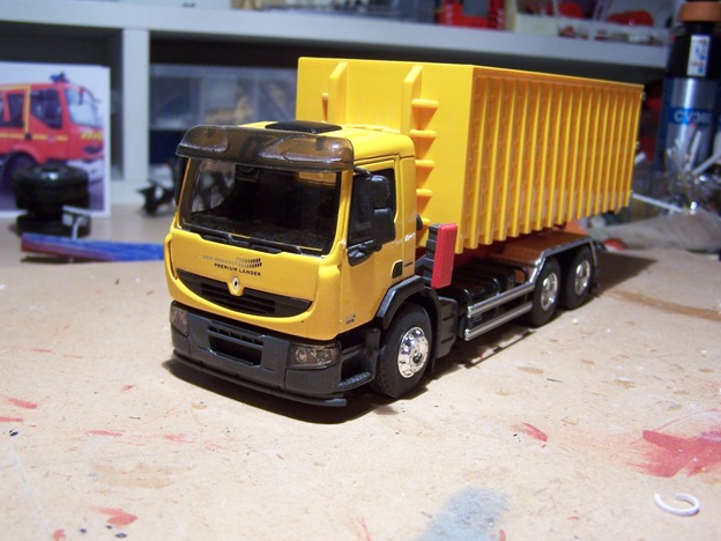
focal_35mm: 39
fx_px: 812
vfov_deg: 36.8
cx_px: 365
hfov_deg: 47.9
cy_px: 267
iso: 100
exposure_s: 1/30
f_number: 2.8
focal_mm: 6.3
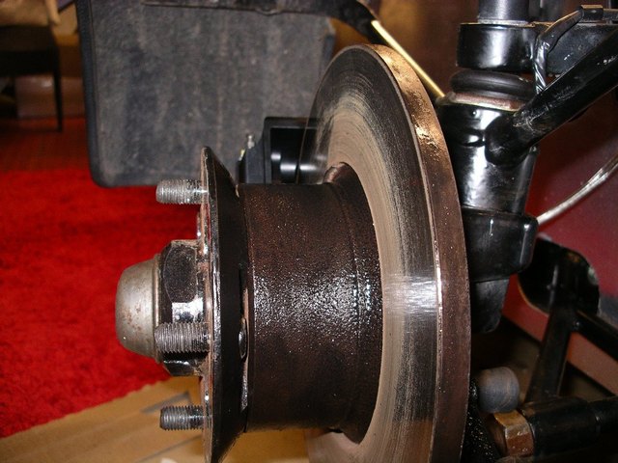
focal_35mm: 37
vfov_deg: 38.7
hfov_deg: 50.1
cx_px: 309
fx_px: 661
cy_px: 232
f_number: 2.8
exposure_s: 1/40
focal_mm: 7.8
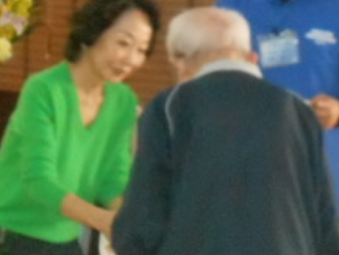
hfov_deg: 11.5
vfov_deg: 8.7
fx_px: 1676
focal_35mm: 171
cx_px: 250
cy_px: 27
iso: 1250
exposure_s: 1/60
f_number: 4.9
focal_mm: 10
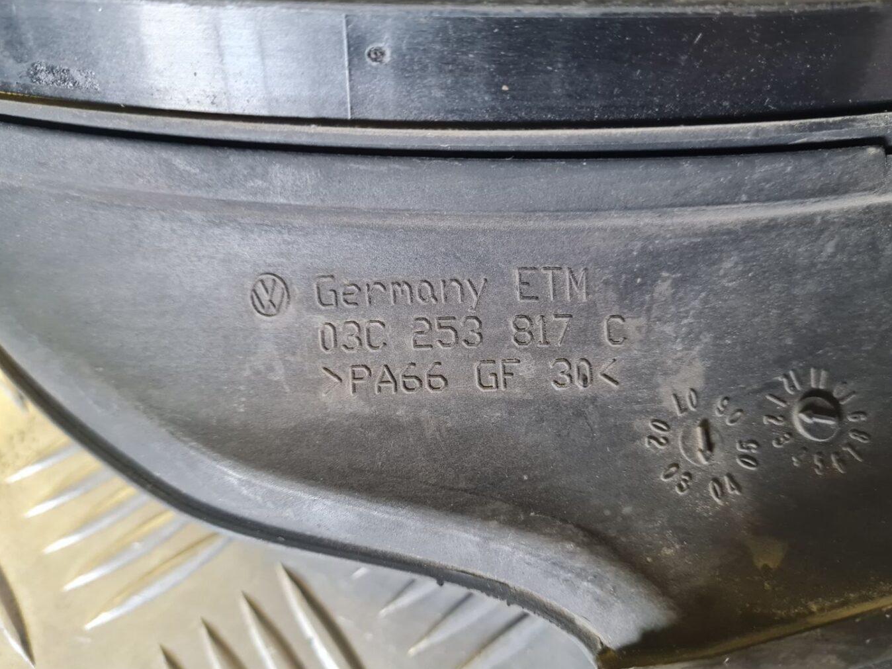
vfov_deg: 51.3
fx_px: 696
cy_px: 345
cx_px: 431
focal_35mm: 27
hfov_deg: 65.3
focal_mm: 5.4
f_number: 1.8
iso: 400
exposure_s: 1/50
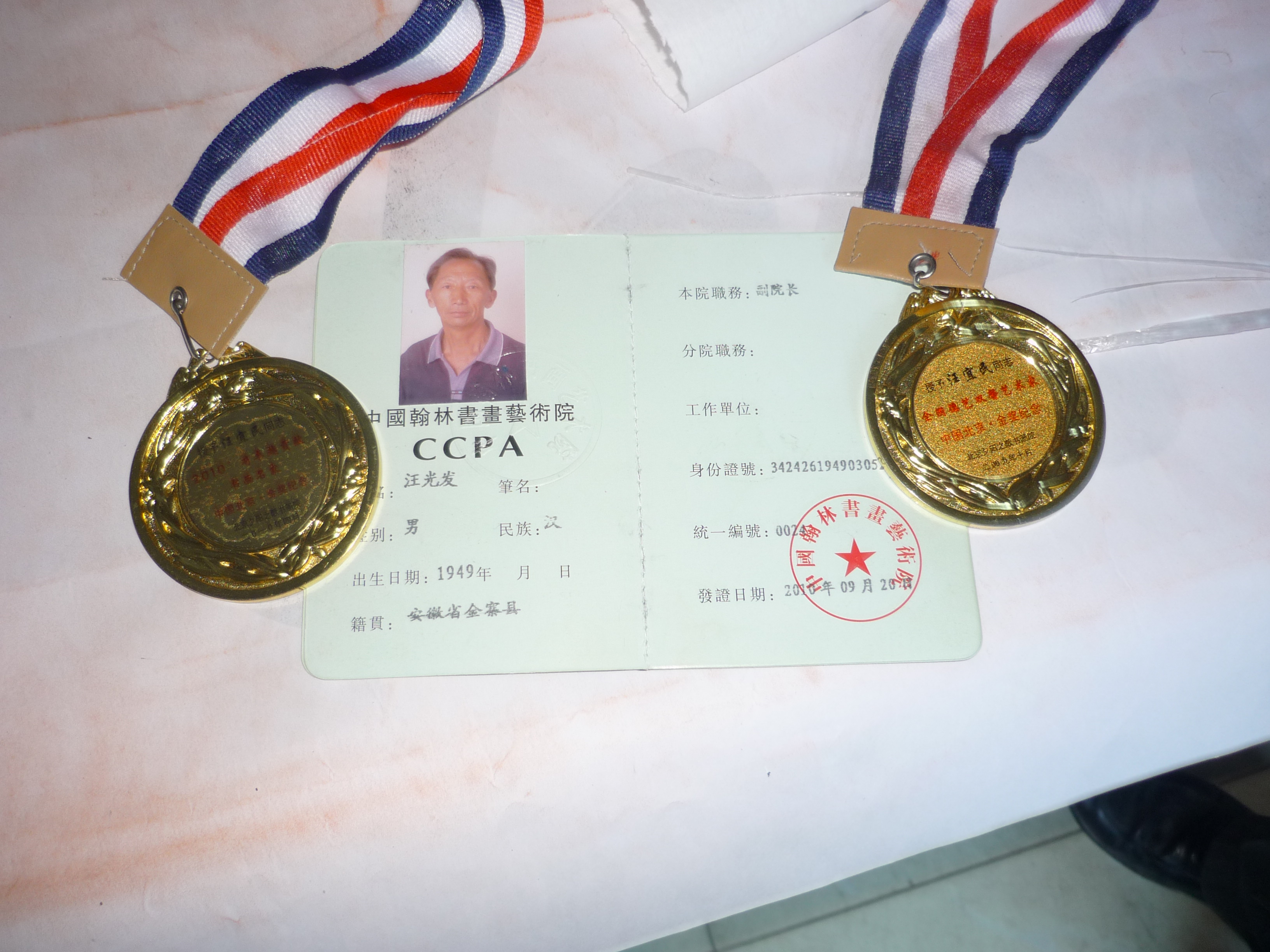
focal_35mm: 33
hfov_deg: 55.4
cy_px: 476
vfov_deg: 42.9
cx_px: 635
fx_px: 1211
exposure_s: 1/8
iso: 100
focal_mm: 5.5
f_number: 2.8
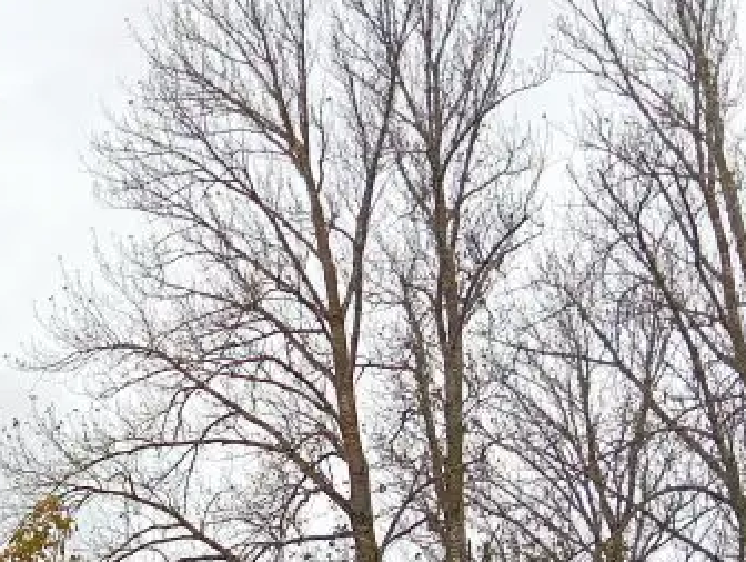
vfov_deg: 14.2
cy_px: 751
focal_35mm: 100
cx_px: -357
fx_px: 2158
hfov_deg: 17.7
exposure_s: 1/146
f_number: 1.8
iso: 56
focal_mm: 4.22
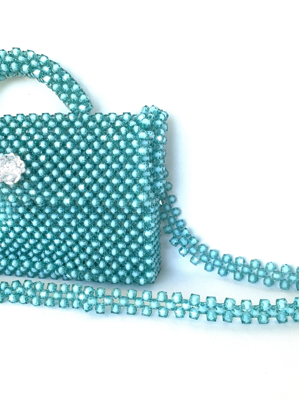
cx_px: 119
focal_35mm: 39
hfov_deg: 36.7
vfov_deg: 47.9
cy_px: 201
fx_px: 449
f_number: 1.8
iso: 32
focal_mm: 3
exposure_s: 1/122
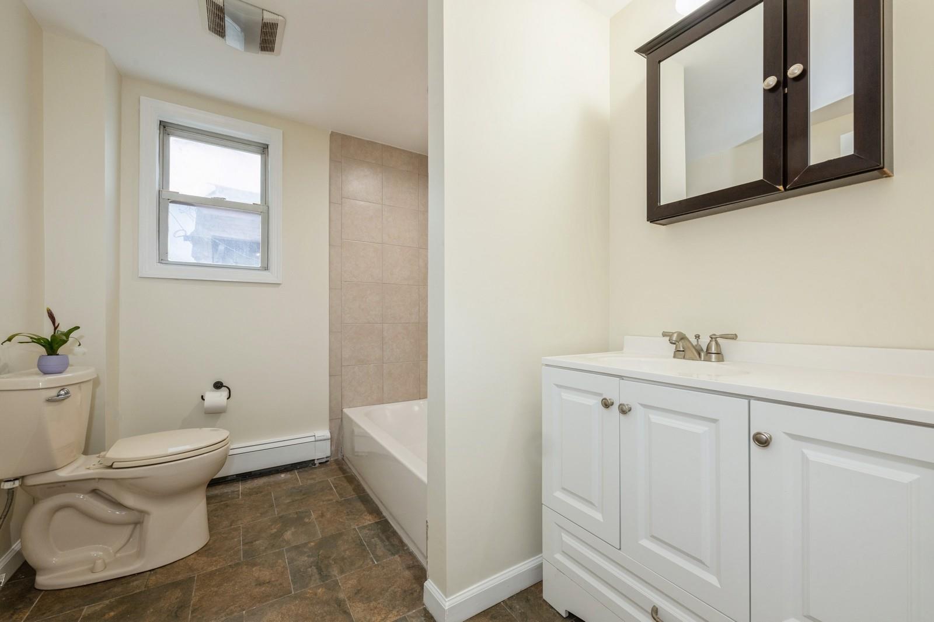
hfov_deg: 104.3
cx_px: 467
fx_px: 363
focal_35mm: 14
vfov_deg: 81.2
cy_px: 311
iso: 400
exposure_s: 1/10
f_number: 11
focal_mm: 14
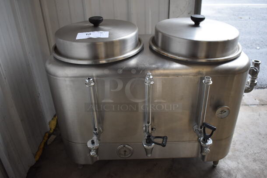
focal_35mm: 30
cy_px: 89
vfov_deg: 43.7
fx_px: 223
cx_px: 134
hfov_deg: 61.9
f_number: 3.8
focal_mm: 20
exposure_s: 1/160
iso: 800
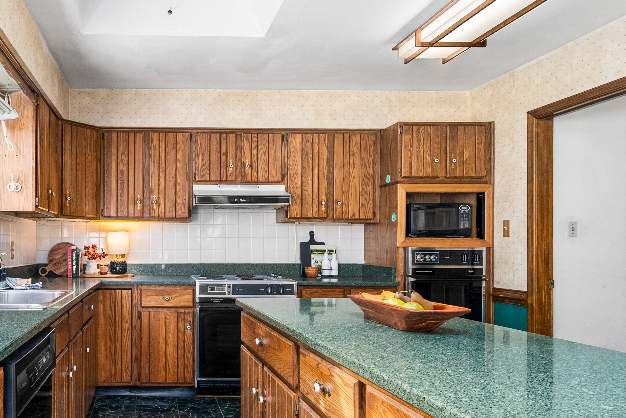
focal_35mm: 27
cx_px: 149
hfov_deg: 63.0
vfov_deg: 47.7
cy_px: 254
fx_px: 470
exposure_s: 1/125
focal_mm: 16
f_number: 9
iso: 1250
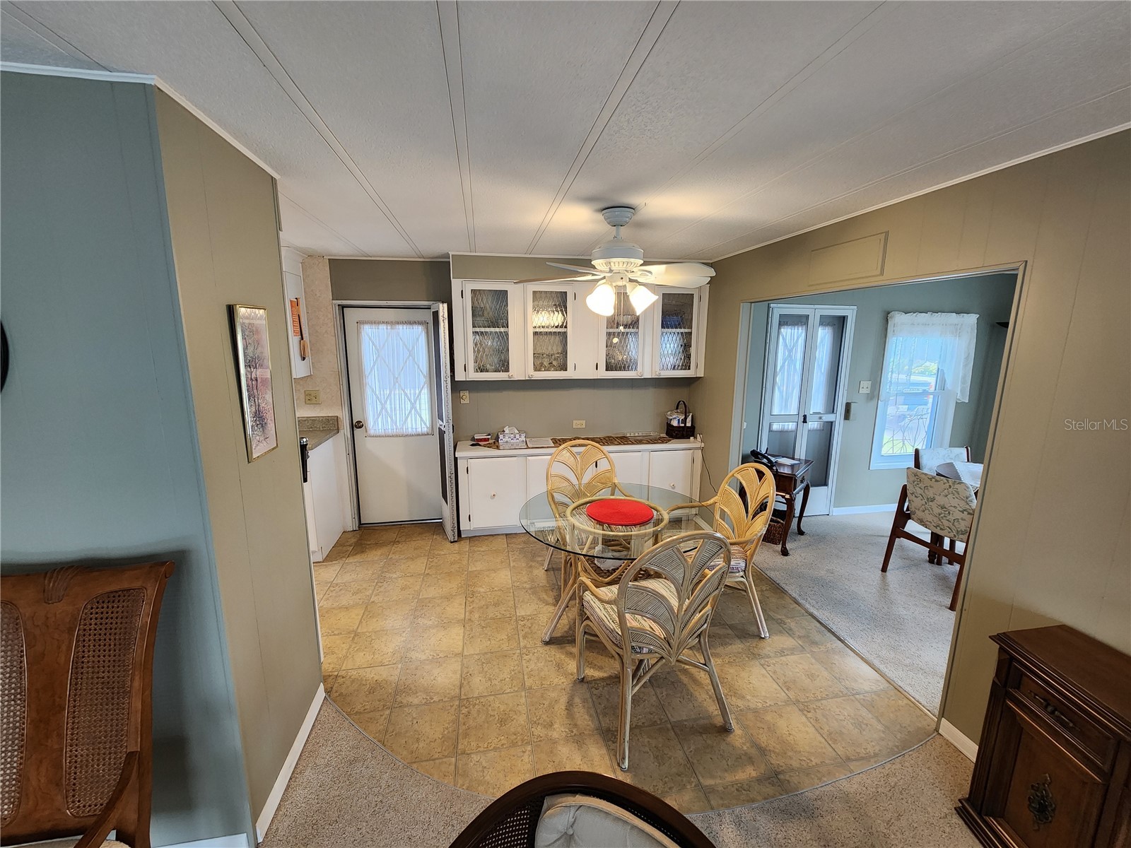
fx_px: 425
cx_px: 566
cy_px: 424
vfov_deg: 89.9
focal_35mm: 13
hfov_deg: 106.2
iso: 250
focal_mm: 2.2
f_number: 2.2
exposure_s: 1/60
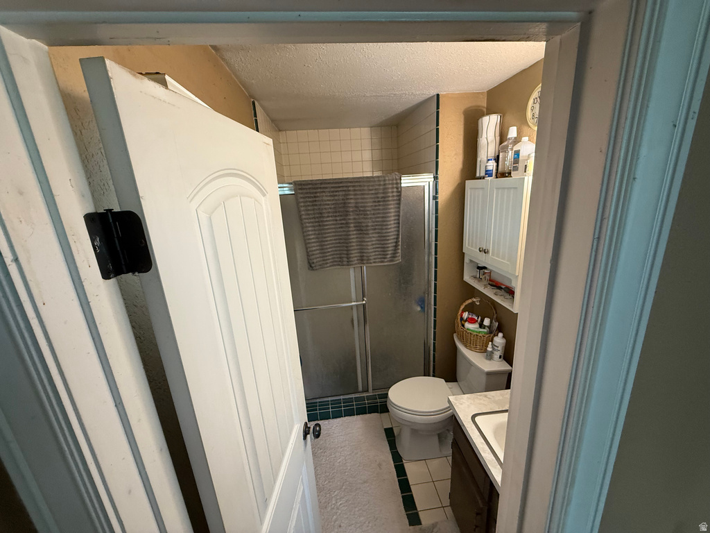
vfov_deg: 85.7
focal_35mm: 14
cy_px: 266
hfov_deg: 102.1
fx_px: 287
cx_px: 355
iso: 320
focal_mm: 2.22
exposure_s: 1/60
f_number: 2.2
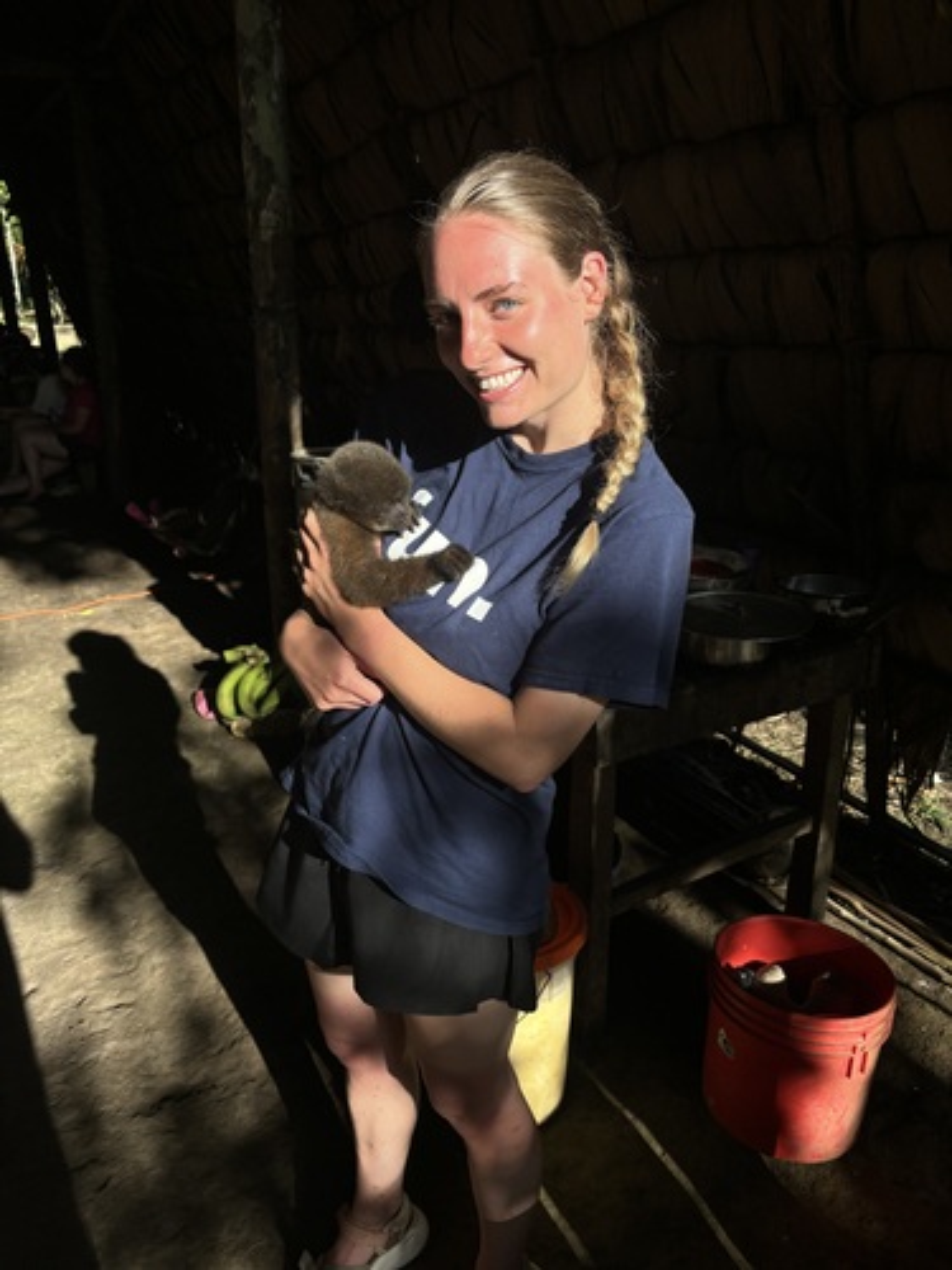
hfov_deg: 53.1
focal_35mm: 26
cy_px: 635
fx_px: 953
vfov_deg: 67.3
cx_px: 476
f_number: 1.6
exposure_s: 1/2398
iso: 50
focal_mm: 5.96
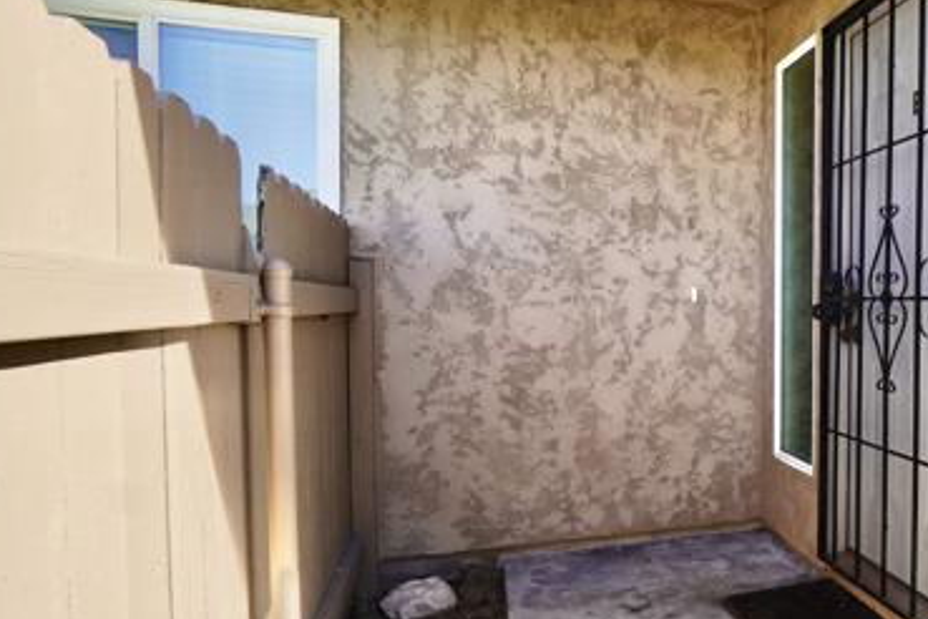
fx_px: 670
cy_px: 323
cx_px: 772
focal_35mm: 26
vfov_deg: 49.5
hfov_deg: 62.1
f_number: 6.3
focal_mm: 10
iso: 100
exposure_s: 1/160
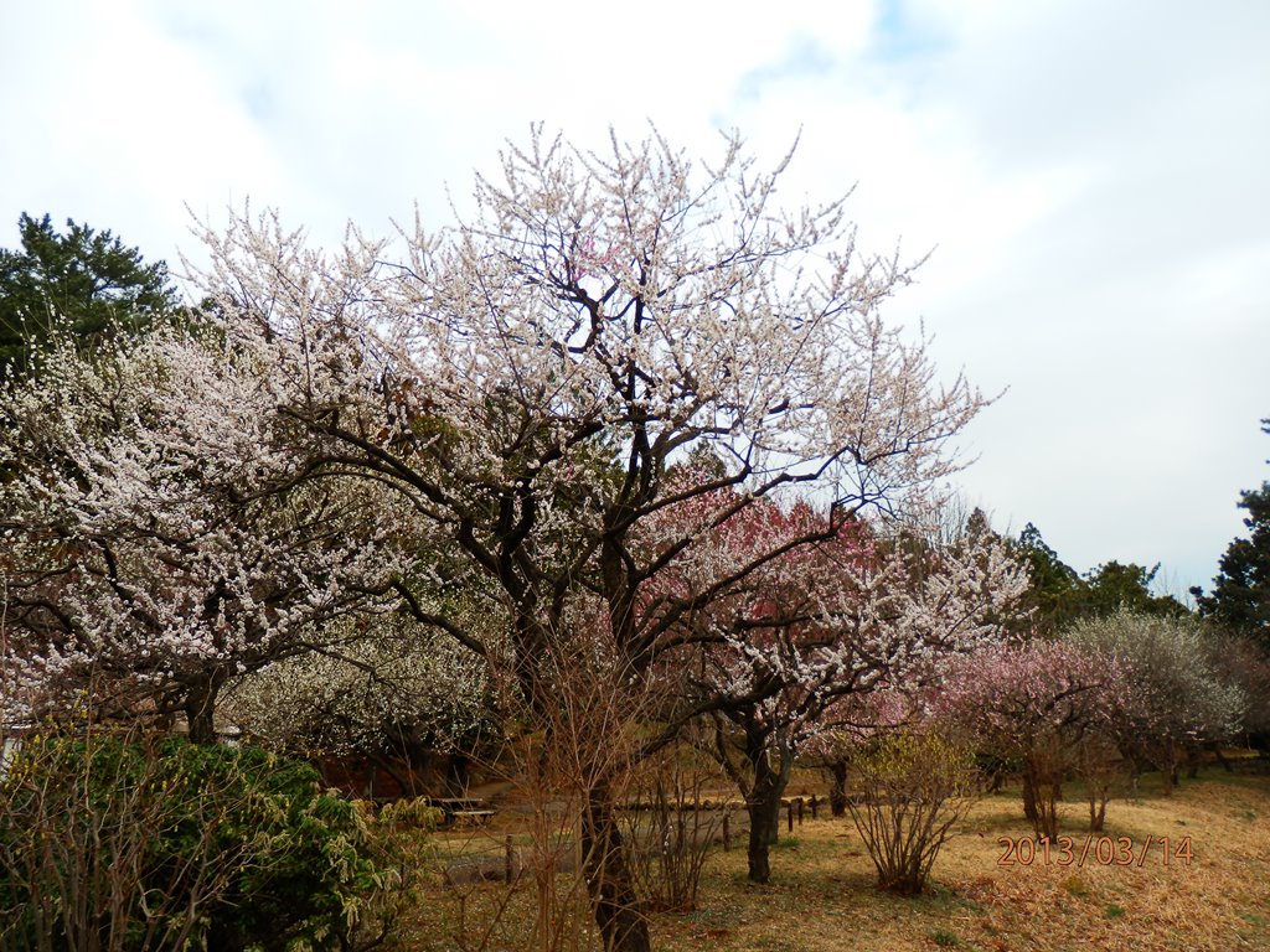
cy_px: 476
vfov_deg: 54.9
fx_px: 917
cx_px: 635
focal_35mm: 25
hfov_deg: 69.4
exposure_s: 1/500
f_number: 3
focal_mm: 4.5
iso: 80
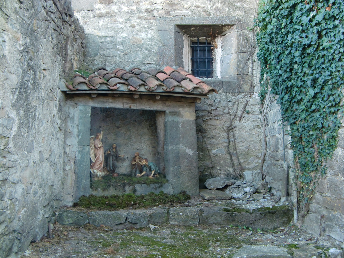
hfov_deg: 47.9
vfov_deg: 36.8
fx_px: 388
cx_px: 172
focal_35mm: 39
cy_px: 129
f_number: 3
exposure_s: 1/60
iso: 125
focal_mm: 6.9
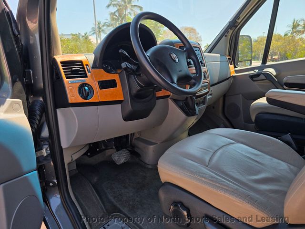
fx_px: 203
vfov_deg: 58.9
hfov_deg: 73.9
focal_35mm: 23
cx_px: 152
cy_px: 114
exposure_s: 1/1361
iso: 80
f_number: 1.7
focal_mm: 6.3
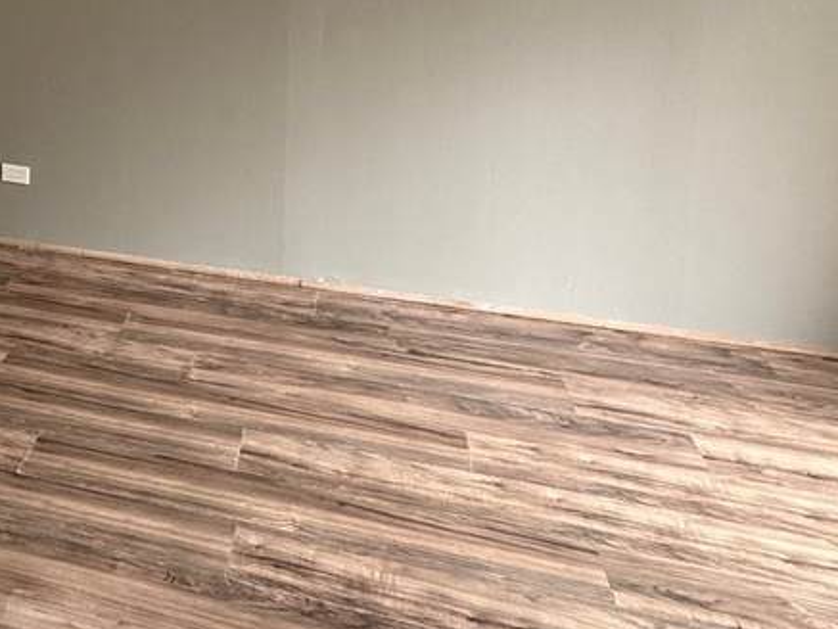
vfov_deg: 32.1
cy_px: -15
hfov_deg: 40.0
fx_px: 993
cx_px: -6
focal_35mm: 41
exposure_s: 1/99
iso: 125
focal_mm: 2.22
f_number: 2.2
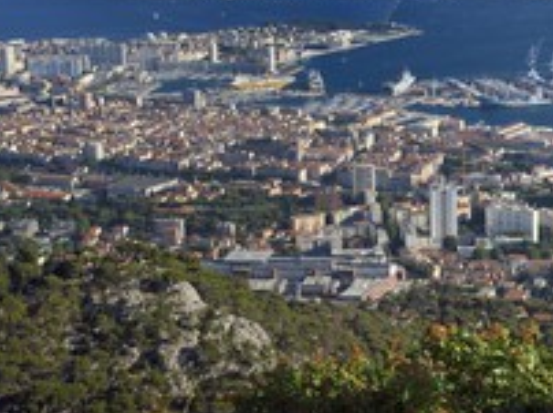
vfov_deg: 16.0
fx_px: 1468
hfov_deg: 20.7
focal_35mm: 92
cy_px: 170
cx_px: 534
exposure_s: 1/125
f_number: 16
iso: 200
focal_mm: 46
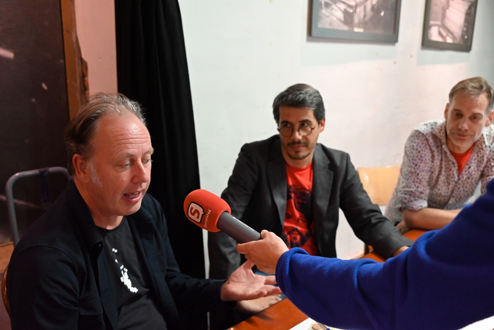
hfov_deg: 58.7
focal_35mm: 32
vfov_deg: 41.1
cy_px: 165
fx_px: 439
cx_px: 247
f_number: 4.8
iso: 5600
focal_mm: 32
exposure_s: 1/60
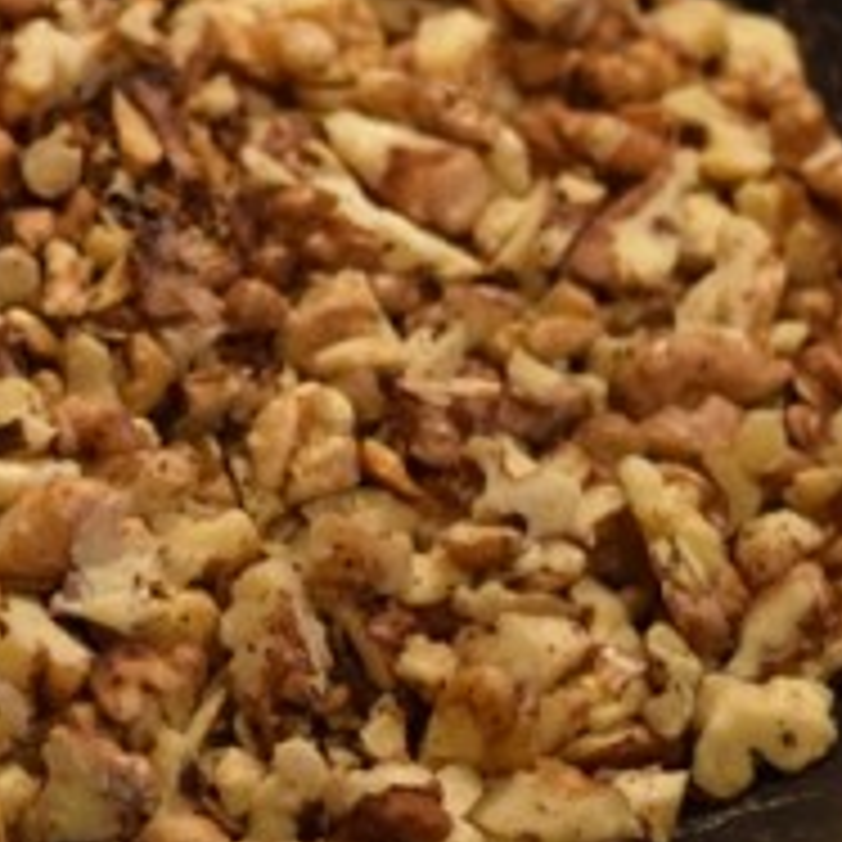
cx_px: -257
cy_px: 191
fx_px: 5174
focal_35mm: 188
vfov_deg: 9.3
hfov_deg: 9.1
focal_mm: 46
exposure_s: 1/80
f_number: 5
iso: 2000
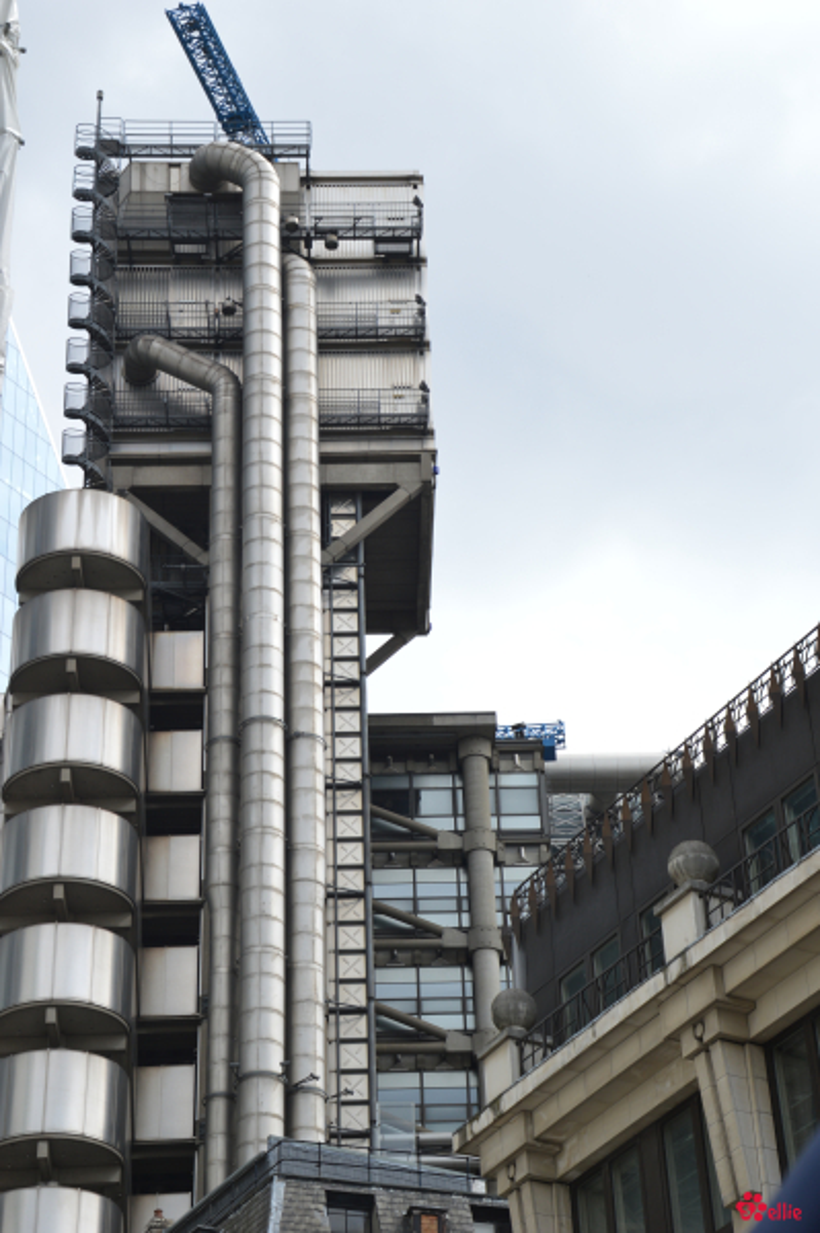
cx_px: 410
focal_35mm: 78
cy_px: 616
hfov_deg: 17.5
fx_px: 2669
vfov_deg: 26.0
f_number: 8
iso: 100
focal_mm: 52
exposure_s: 1/250
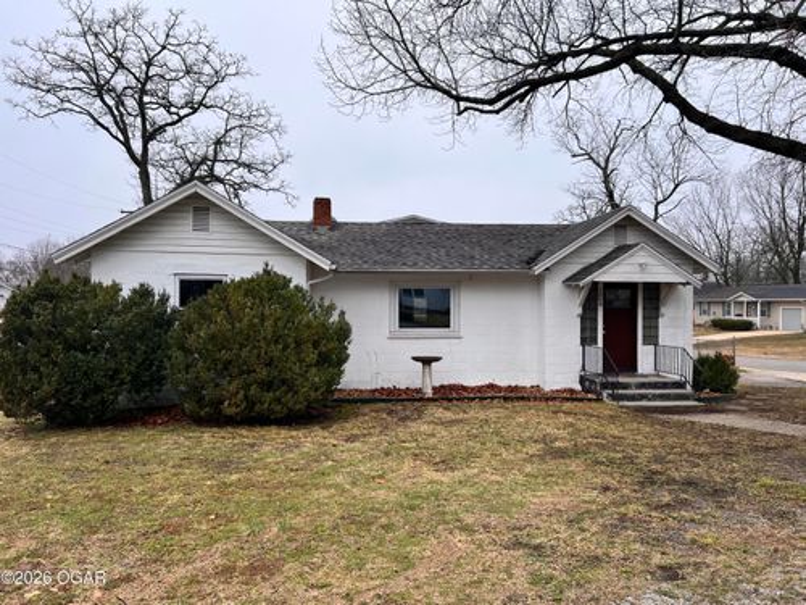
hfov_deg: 67.3
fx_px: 605
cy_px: 302
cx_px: 403
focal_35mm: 26
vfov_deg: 53.1
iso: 50
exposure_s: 1/1511
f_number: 1.5
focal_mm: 5.7
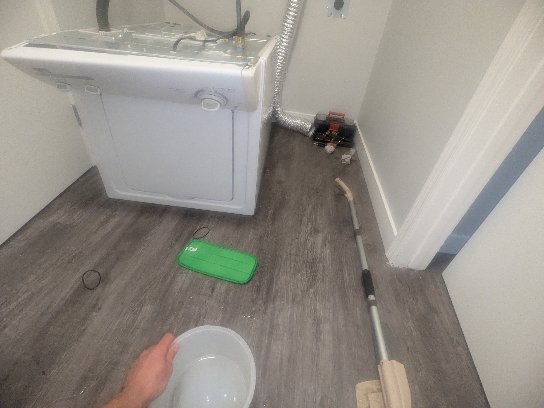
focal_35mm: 16
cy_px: 204
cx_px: 272
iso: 655
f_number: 2.2
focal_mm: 2.35
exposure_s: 1/60
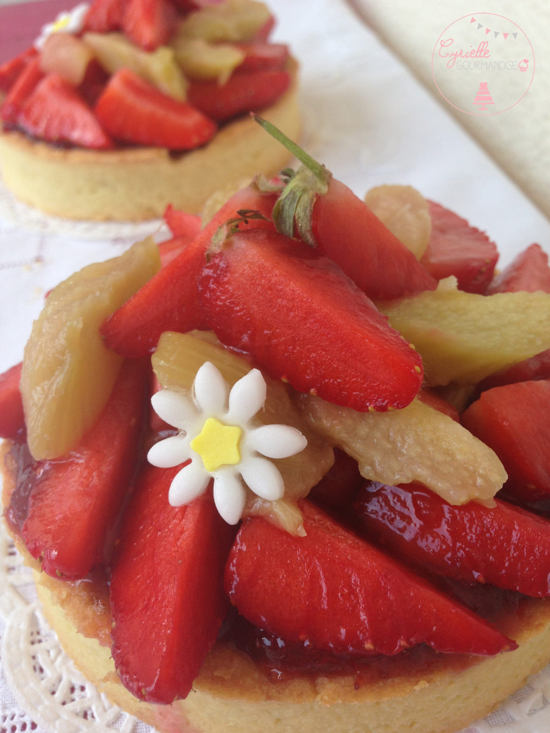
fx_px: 699
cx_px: 275
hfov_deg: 42.9
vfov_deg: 55.4
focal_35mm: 33
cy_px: 366
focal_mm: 4.12
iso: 50
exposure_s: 1/452
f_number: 2.4
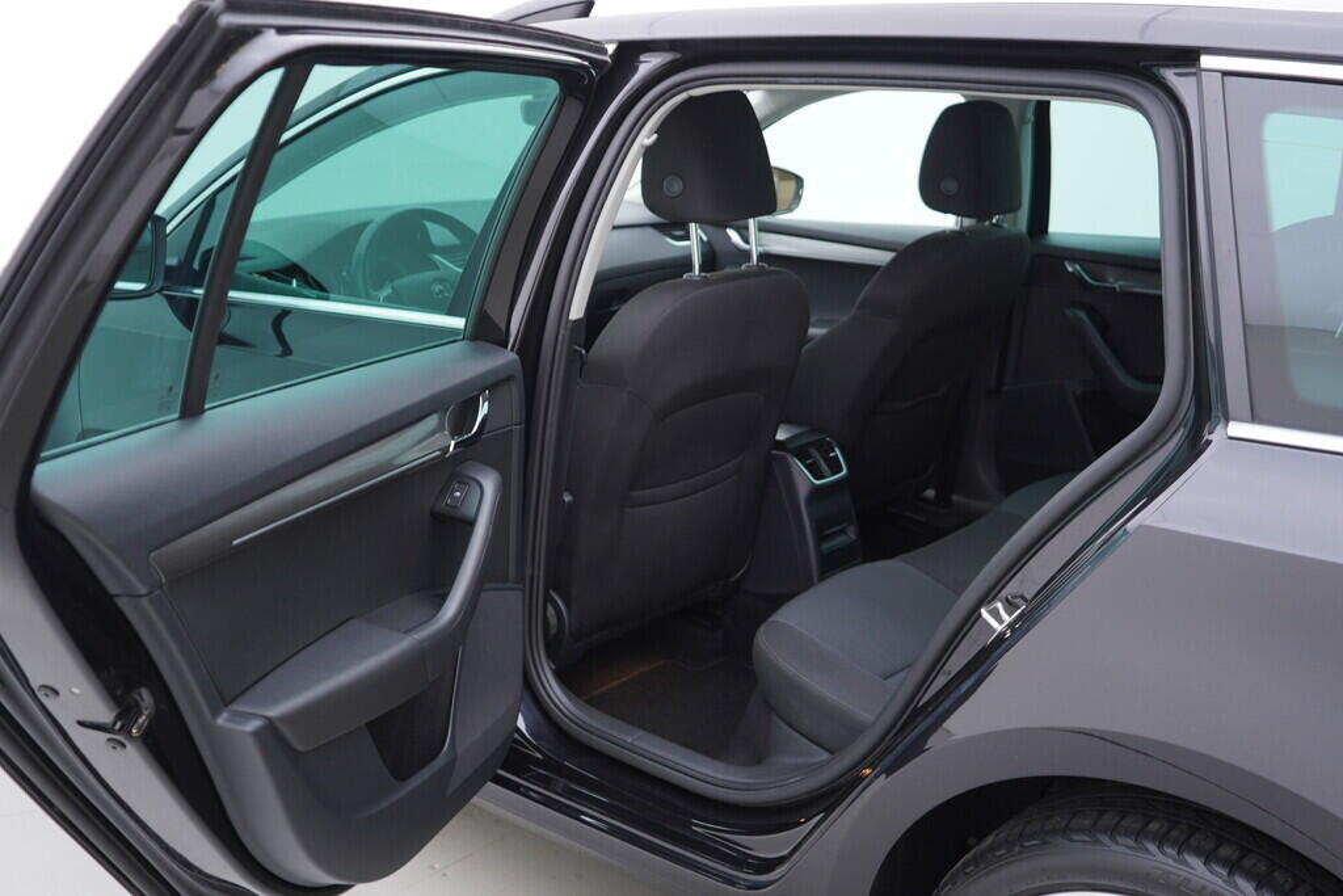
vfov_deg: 36.9
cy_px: 448
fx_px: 1343
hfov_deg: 53.1
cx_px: 672
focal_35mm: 36
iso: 125
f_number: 2.8
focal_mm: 24
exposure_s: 1/40
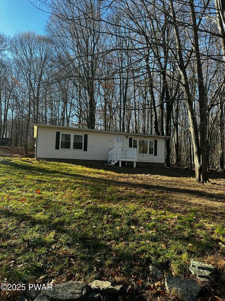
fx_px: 208
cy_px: 150
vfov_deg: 71.6
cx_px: 112
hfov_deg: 56.8
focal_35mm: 24
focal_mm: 6.86
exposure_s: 1/850
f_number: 1.78
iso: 80
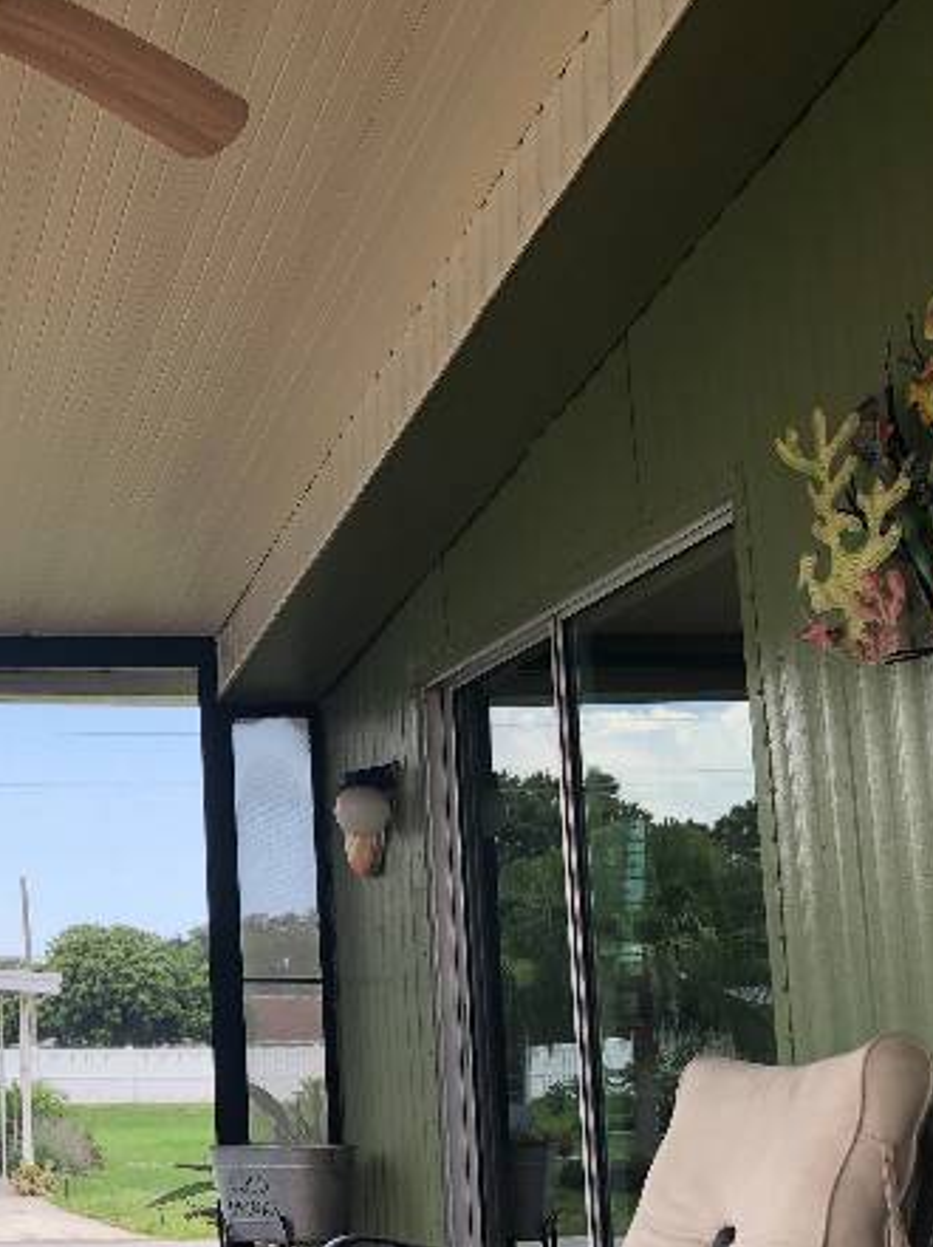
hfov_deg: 25.1
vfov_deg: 35.3
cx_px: -90
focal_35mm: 54
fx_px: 1943
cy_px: 796
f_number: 1.8
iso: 20
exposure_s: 1/196
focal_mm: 3.99
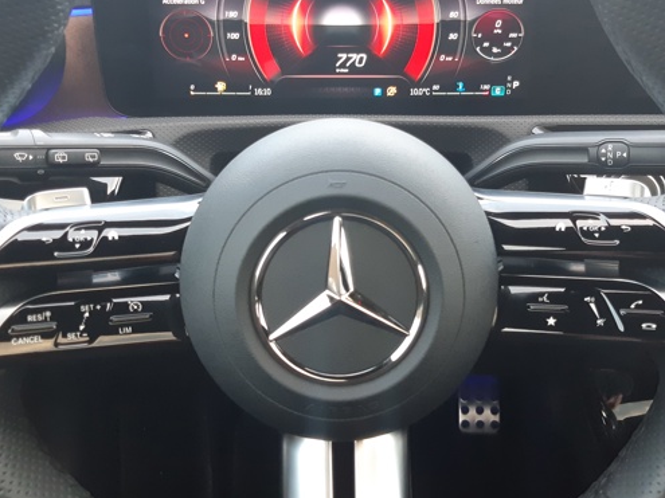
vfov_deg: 34.3
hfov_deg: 44.7
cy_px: 228
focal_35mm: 42
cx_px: 364
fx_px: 807
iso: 200
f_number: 1.7
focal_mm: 3.92
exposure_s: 1/50
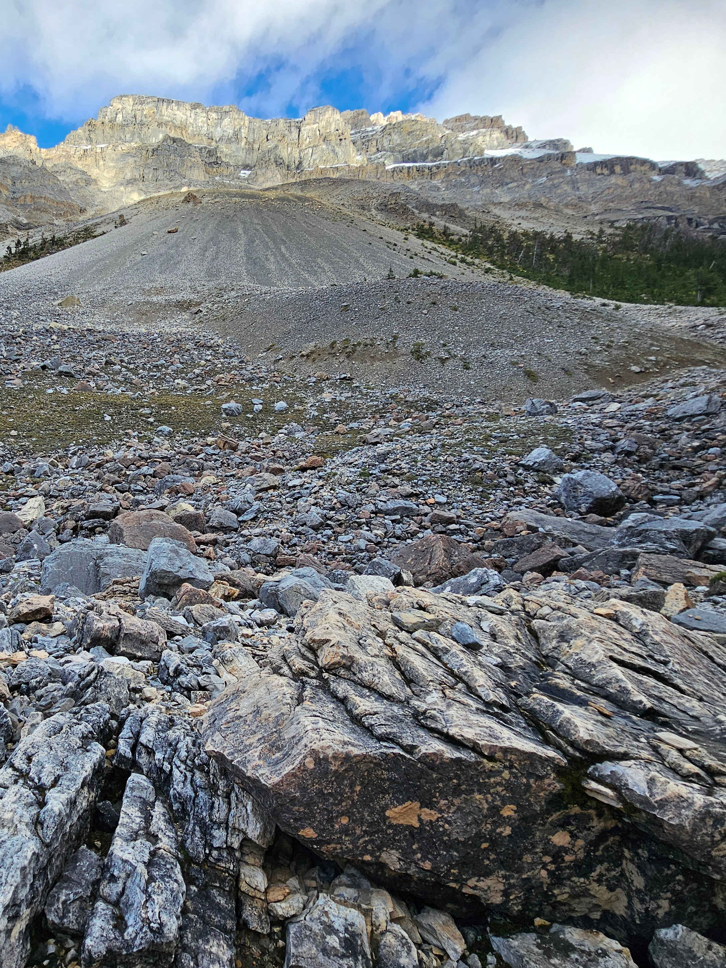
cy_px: 488
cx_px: 182
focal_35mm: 18
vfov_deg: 87.8
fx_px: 503
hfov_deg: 67.1
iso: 50
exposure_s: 1/792
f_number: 2.2
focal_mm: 2.2
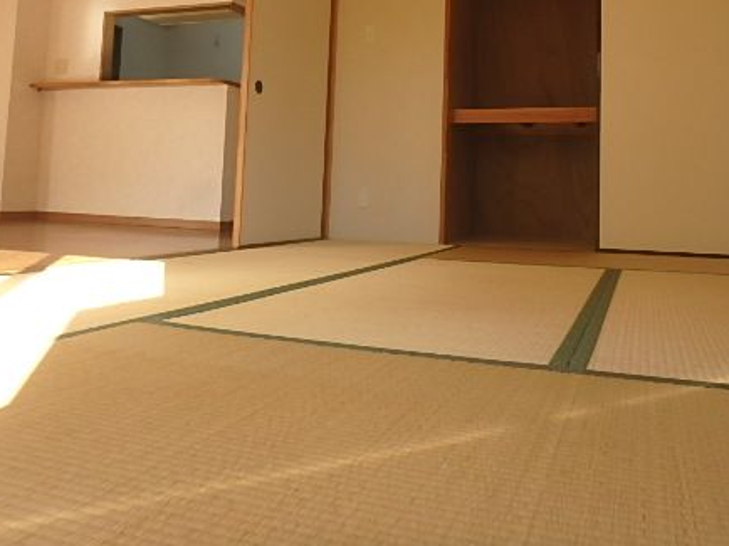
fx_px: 652
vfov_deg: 44.1
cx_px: 412
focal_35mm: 31
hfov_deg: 58.2
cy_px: 146
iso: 125
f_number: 3.5
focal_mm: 3.7
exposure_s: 1/100
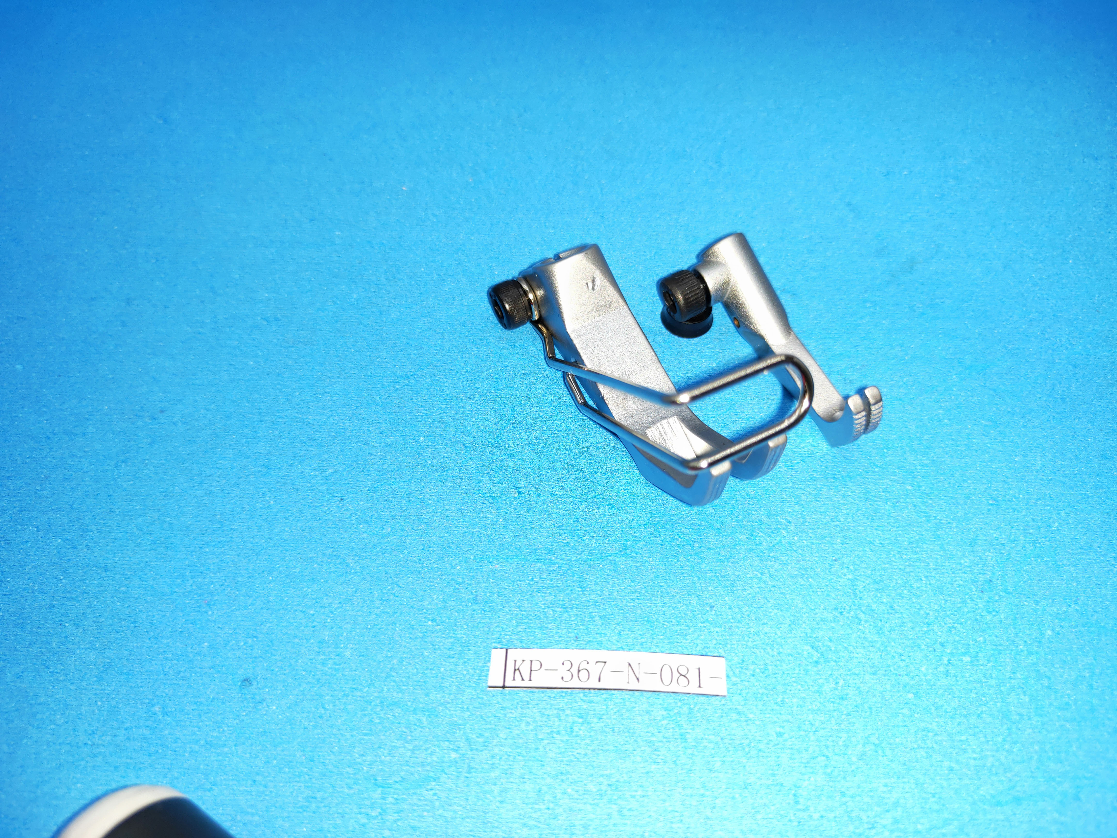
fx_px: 742
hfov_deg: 73.9
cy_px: 419
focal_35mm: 23
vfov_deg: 58.9
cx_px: 558
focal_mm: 3.97
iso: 100
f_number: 1.7
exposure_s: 1/100
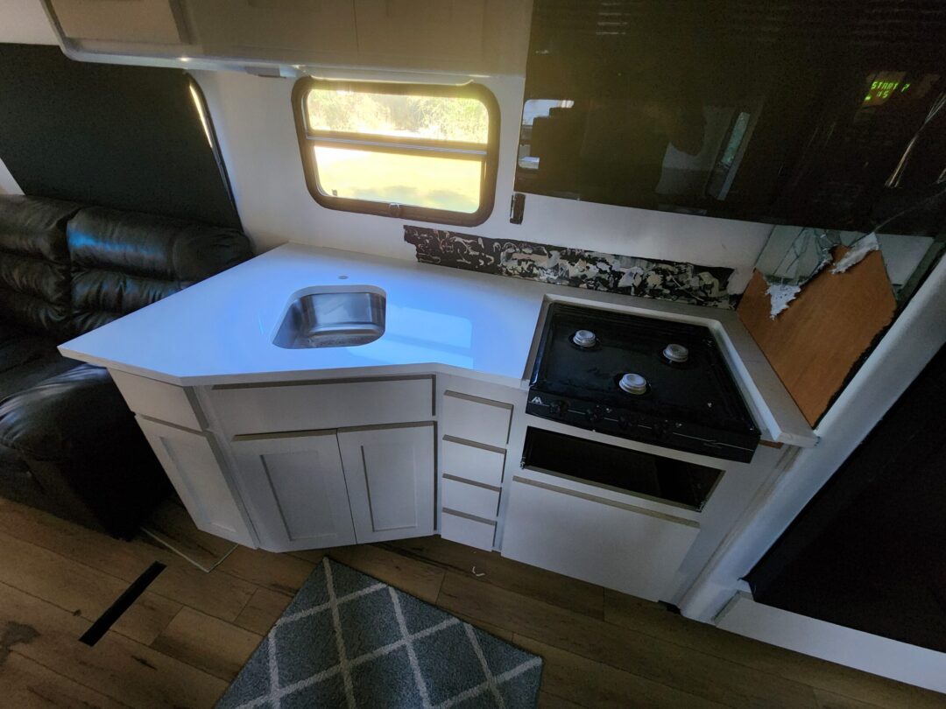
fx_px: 355
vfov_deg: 89.9
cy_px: 354
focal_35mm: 13
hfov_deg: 106.2
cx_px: 473
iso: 640
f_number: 2.2
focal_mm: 2.2
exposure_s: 1/24
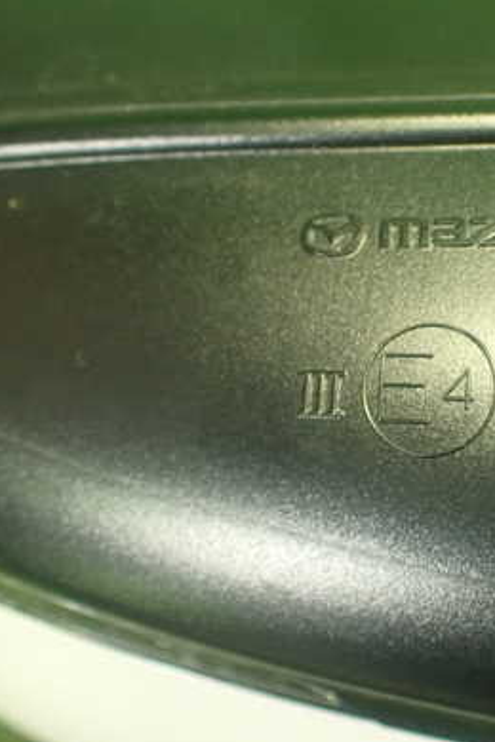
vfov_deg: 41.1
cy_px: 377
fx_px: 990
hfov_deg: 26.8
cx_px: 472
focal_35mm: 48
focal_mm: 5.4
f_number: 2.3
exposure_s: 1/50
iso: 800
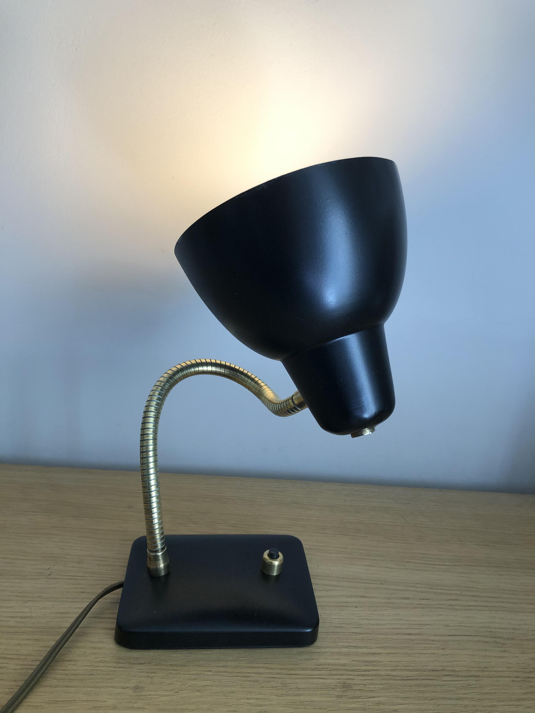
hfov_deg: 49.7
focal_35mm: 28
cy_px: 356
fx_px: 577
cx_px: 268
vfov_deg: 63.4
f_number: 1.8
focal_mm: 3.99
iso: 25
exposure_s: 1/50
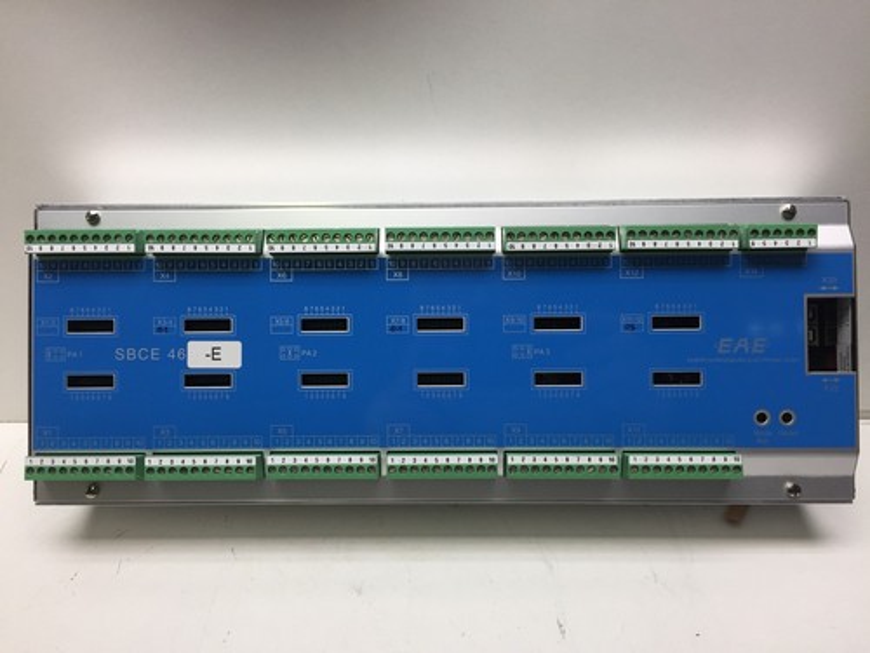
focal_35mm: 29
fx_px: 729
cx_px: 435
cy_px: 326
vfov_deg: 48.2
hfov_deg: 61.7
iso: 32
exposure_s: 1/100
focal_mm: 4.15
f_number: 2.2
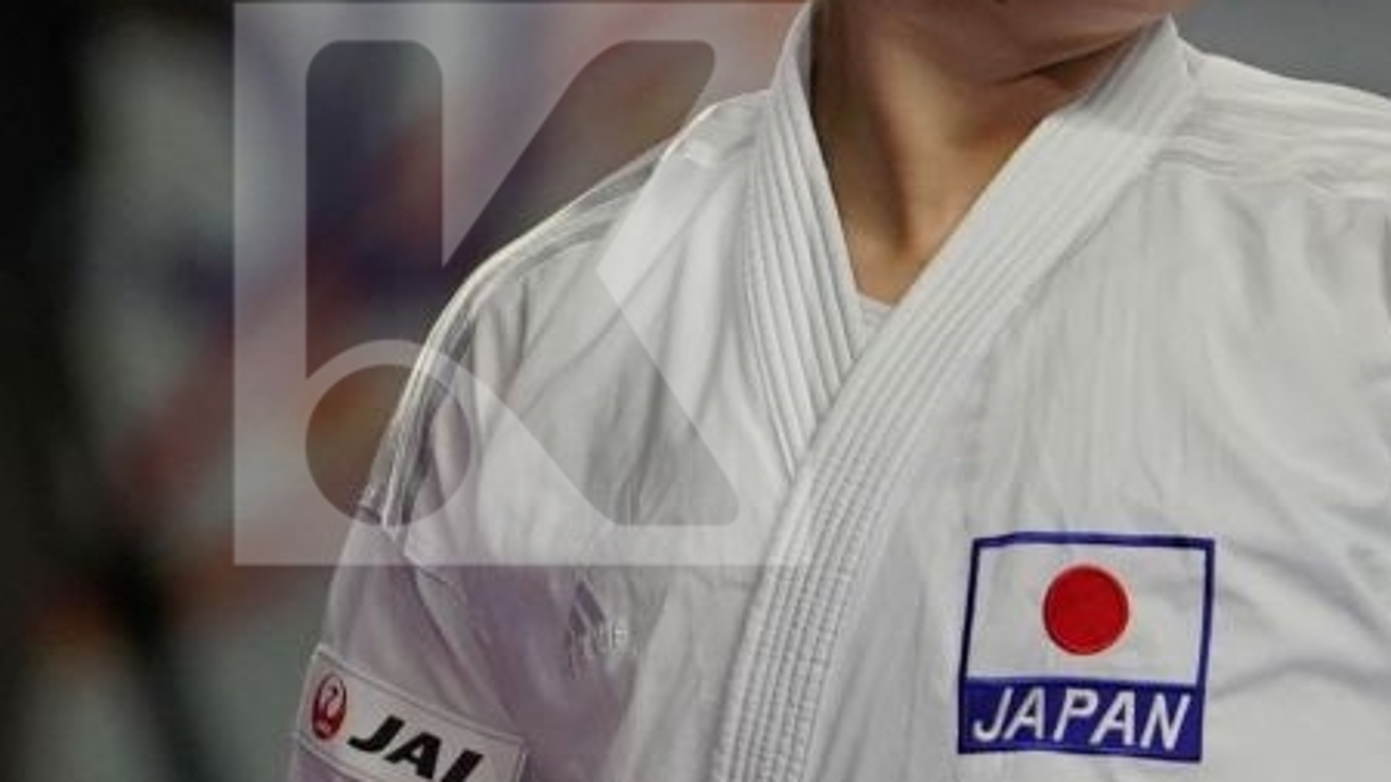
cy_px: 284
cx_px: 1570
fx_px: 46357
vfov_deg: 1.0
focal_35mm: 1257
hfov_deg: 1.7
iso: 800
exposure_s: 1/1000
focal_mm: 200
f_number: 2.8
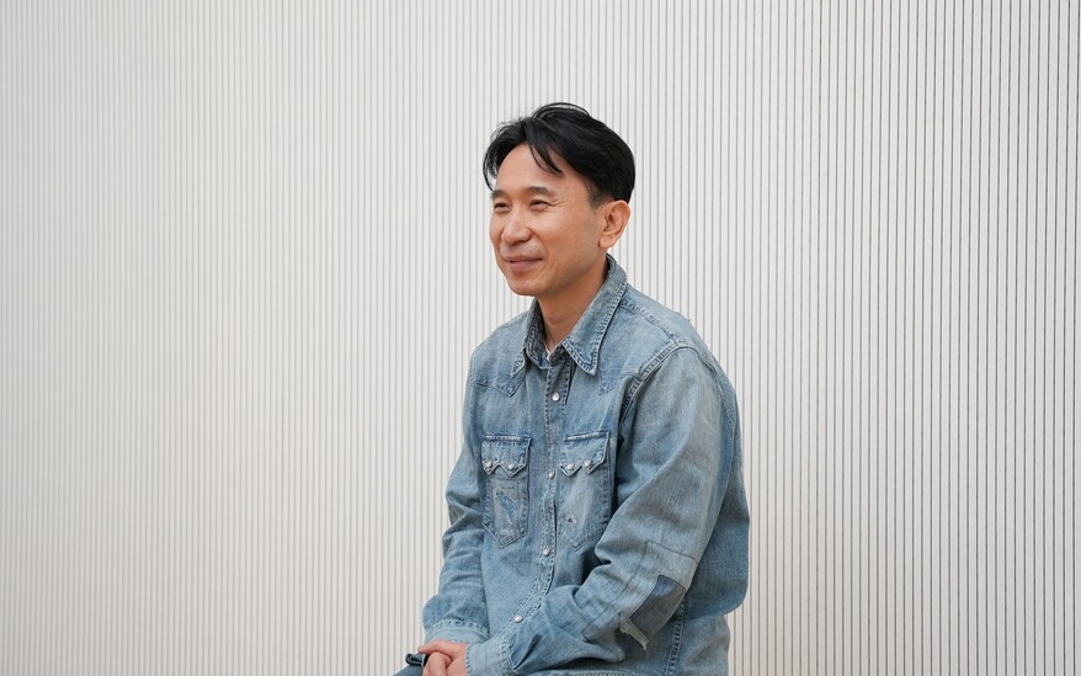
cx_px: 557
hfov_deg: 30.1
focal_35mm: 68
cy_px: 301
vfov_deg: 19.1
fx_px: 2010
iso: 400
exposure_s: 1/60
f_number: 2.8
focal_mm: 61.2
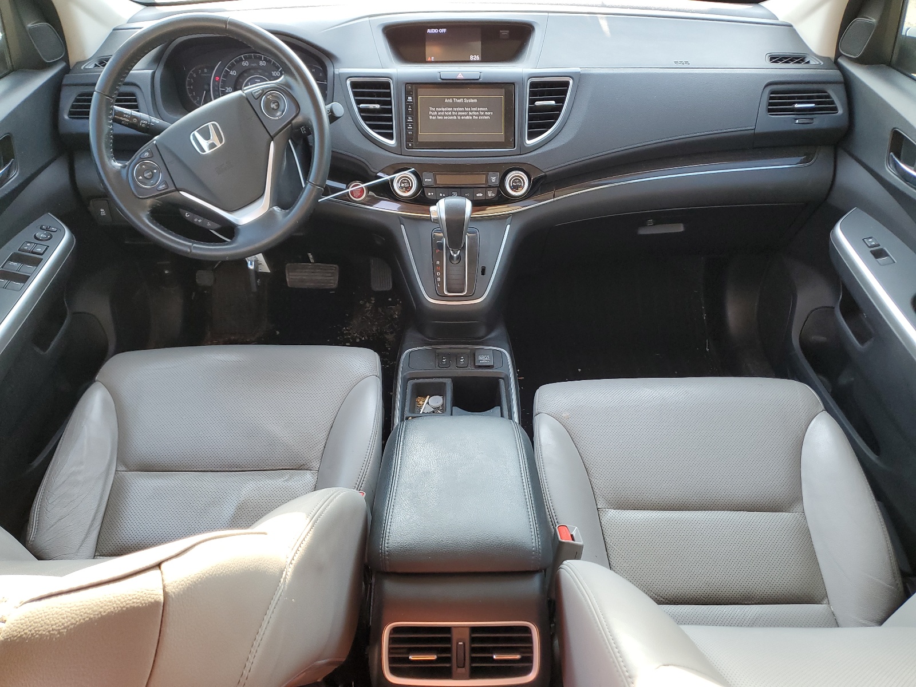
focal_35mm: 26
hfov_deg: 67.3
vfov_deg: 53.1
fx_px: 688
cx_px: 458
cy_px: 344
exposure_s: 1/120
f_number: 1.5
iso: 67
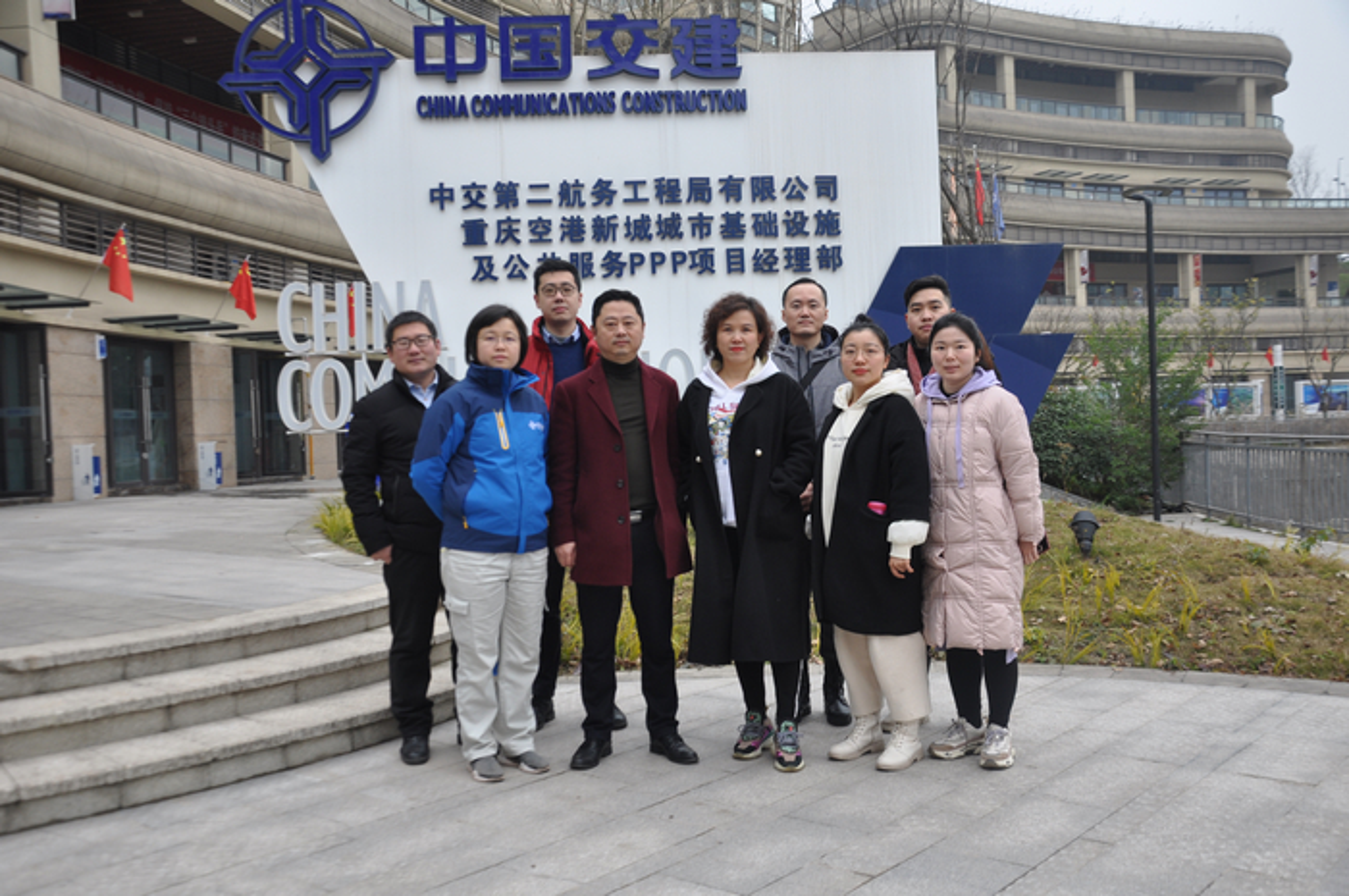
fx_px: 1235
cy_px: 448
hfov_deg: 57.3
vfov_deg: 39.9
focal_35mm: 33
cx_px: 674
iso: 200
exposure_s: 1/160
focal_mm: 22
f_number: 6.3
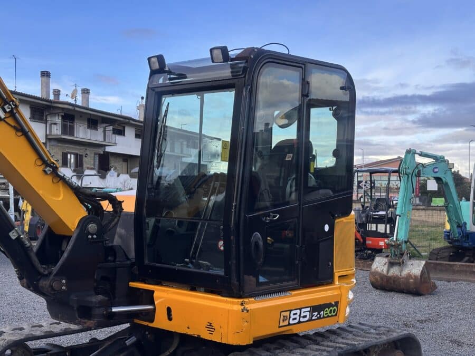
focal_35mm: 48
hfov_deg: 39.7
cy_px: 178
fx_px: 659
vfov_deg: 30.3
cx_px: 238
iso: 64
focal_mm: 6.86
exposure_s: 1/1453
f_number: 1.78
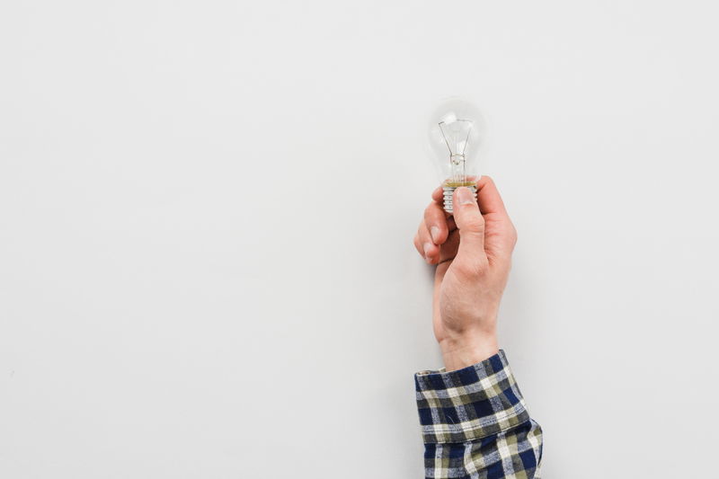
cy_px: 240
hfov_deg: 39.6
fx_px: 998
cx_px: 360
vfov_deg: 27.0
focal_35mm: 50
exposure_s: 1/160
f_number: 9
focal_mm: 50
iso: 250
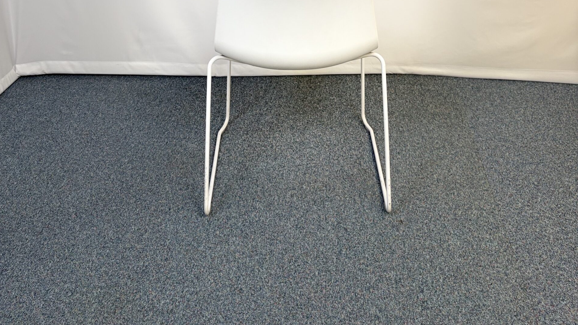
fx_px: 582
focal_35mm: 38
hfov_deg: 52.8
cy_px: -38
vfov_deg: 28.2
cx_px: 287
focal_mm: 5.96
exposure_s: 1/121
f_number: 1.6
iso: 64
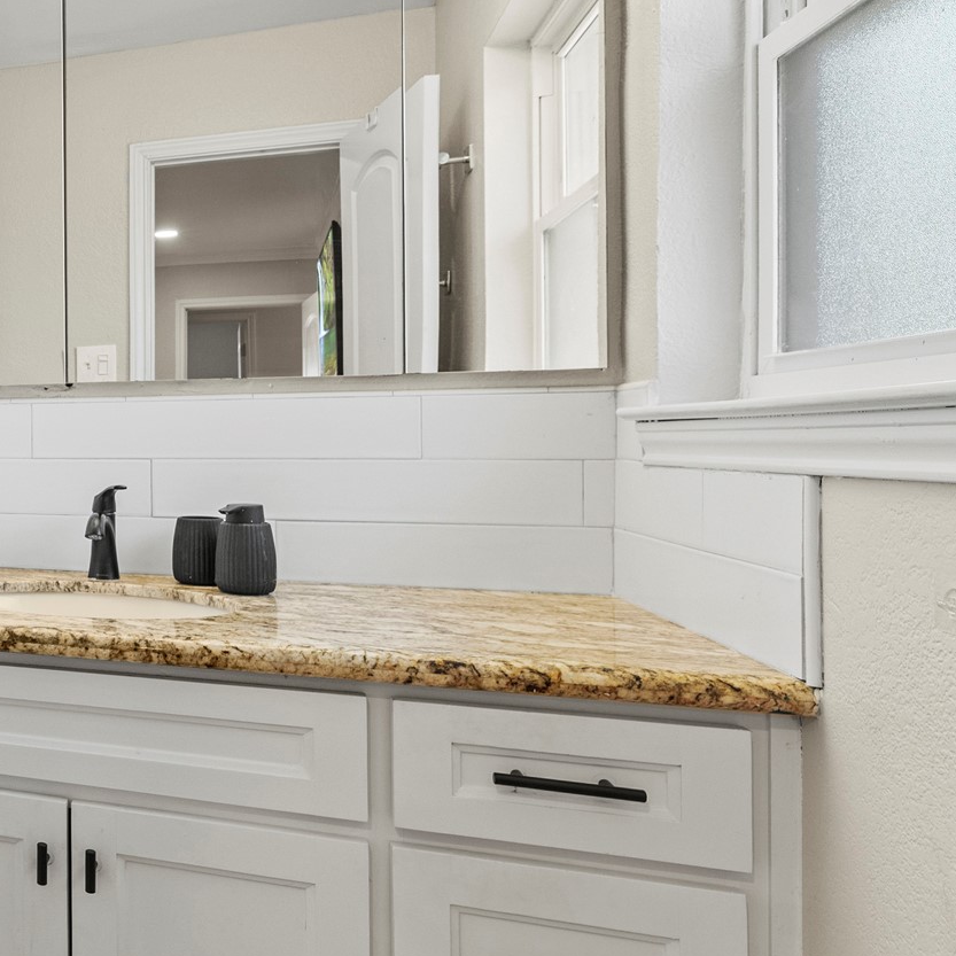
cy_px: 443
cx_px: -233
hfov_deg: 37.3
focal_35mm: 31
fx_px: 969
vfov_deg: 52.5
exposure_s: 1/8
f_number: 8
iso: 800
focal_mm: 14
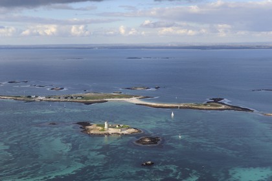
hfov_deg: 28.8
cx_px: 136
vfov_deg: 19.5
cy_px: 90
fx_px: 529
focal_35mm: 70
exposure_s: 1/800
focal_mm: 70
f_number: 10
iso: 1000
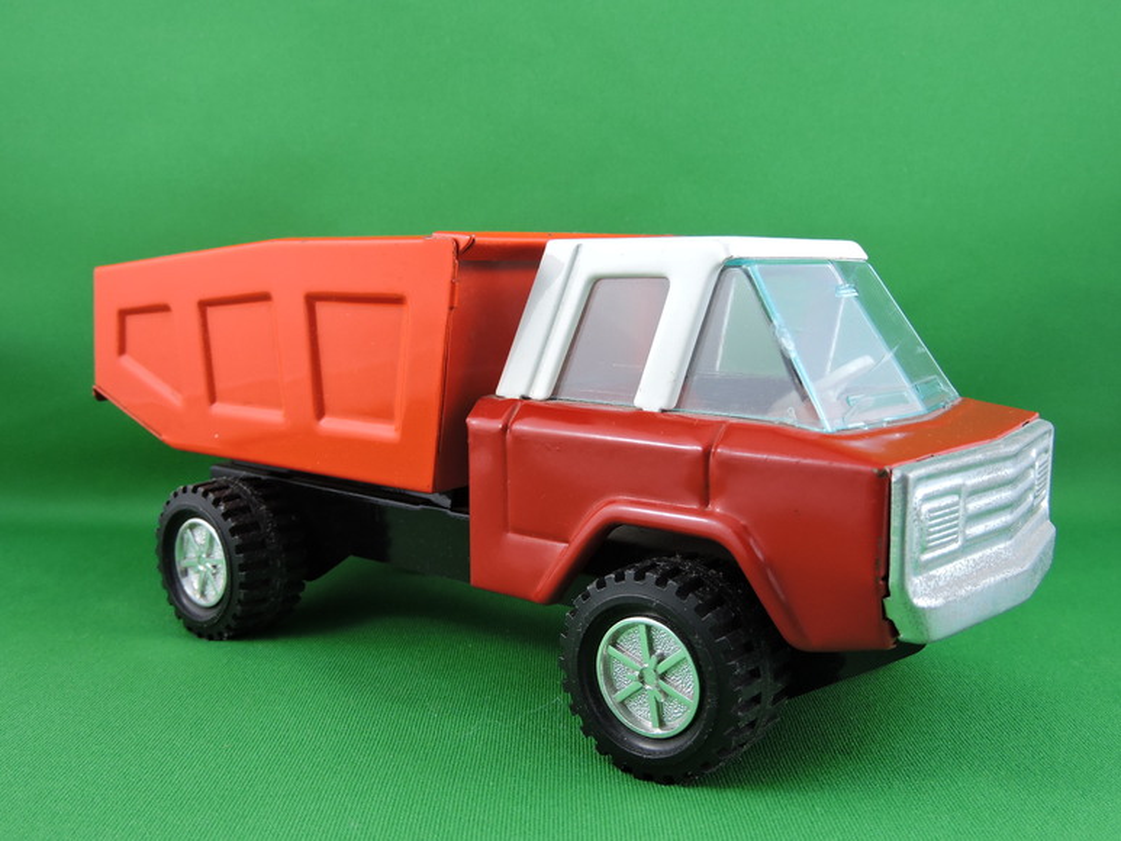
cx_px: 560
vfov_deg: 40.7
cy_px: 420
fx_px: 1134
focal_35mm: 35
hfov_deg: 52.6
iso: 140
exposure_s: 1/30
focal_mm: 6.3
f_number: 3.8
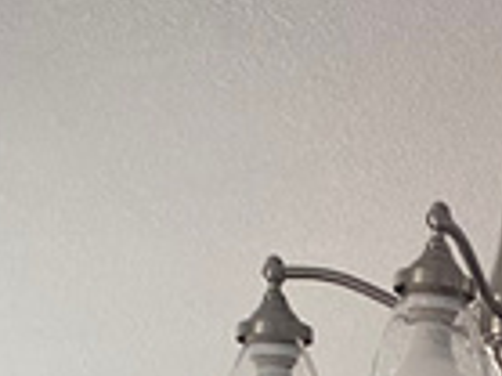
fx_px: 2782
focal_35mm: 192
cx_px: 704
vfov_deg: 6.6
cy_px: 1356
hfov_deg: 10.0
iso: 100
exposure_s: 1/120
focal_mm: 4.25
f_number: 1.8
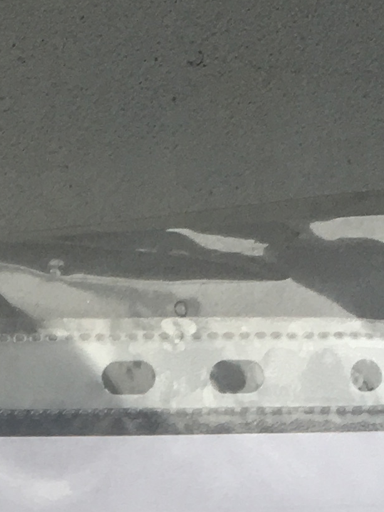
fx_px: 2116
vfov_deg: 12.7
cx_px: -92
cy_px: 886
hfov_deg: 10.2
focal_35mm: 143
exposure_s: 1/100
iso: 25
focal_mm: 4.15
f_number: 2.2
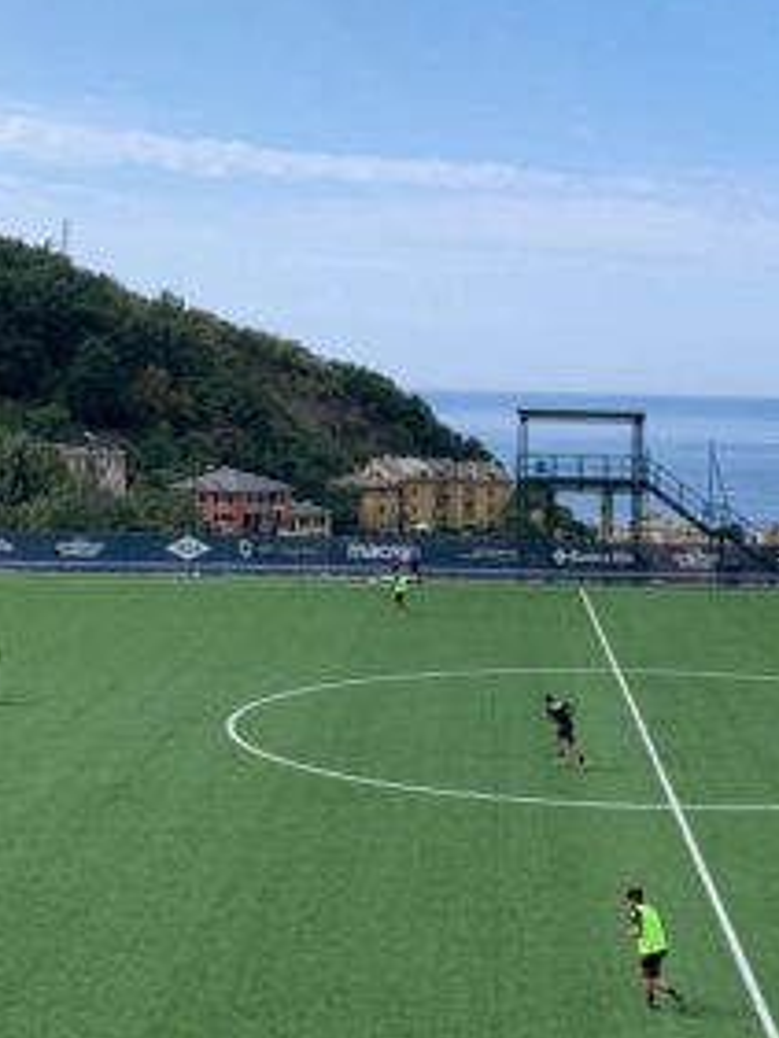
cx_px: 587
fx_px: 2129
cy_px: 425
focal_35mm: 71
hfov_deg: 20.6
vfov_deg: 27.3
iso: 25
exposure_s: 1/2611
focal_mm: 4.25
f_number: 1.8
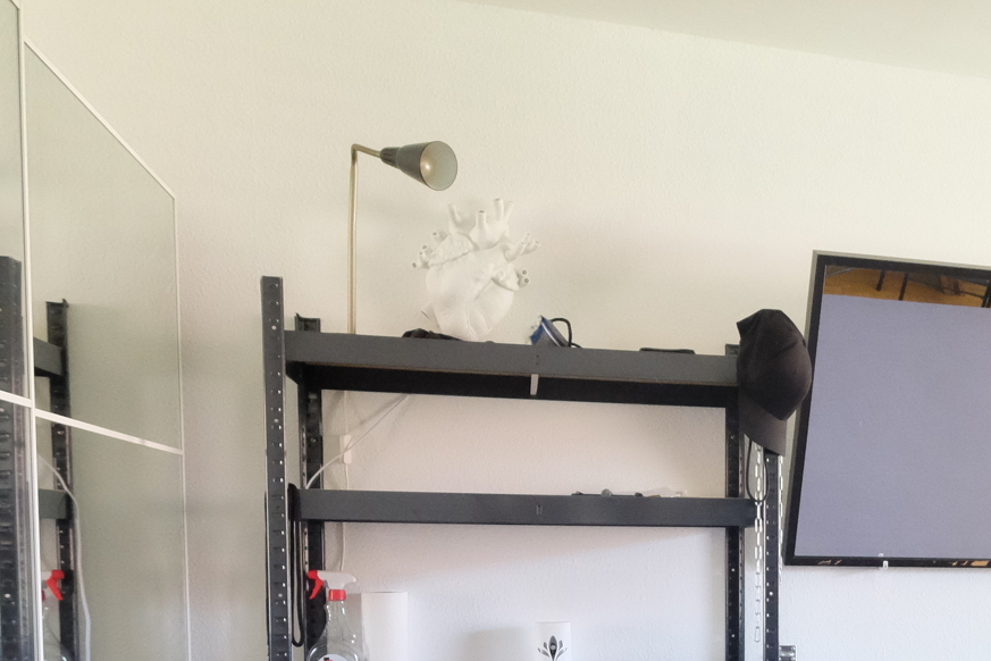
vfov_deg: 28.8
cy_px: 639
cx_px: 942
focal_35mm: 44
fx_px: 1211
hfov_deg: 40.2
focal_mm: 10
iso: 3200
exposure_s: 1/20
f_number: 4
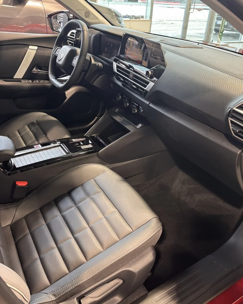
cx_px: 130
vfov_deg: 60.4
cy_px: 154
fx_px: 261
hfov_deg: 49.9
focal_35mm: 29
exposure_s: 1/50
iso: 250
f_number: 1.6
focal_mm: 5.96
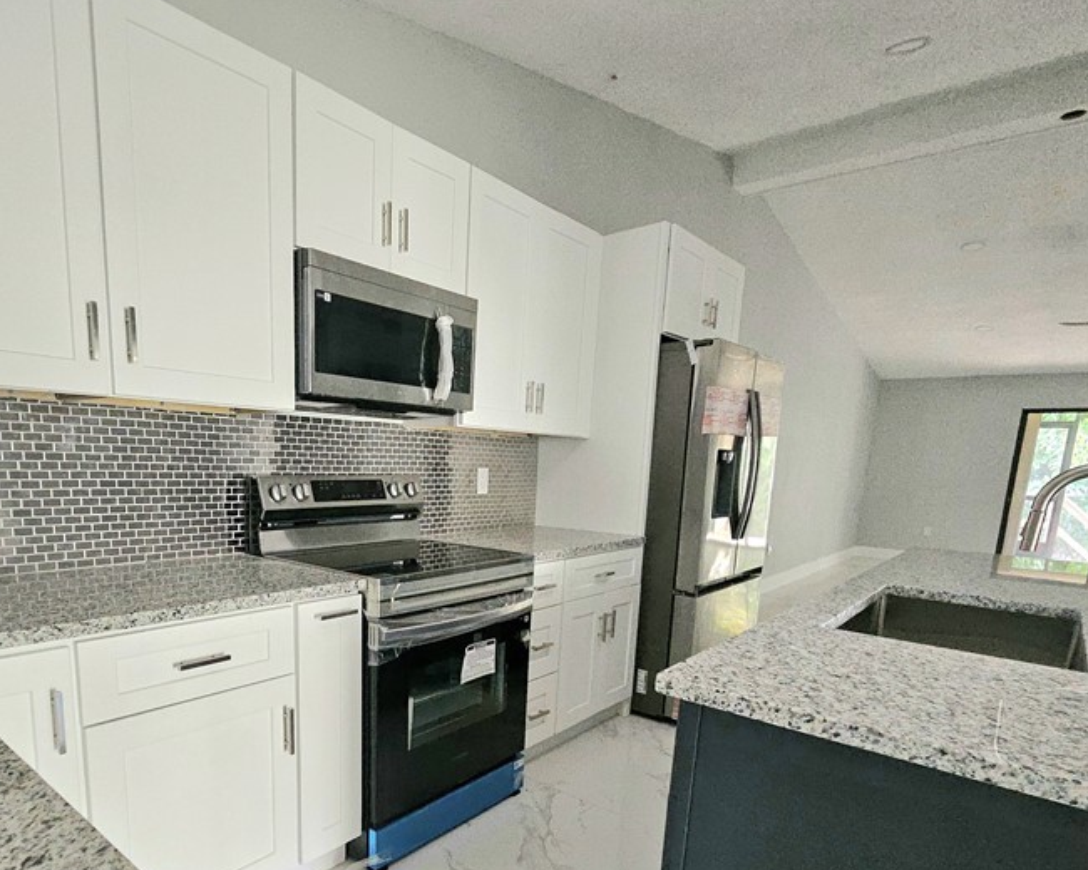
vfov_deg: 66.2
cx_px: 455
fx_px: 644
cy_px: 584
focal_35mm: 20
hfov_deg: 79.8
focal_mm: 1.74
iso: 320
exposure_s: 1/40
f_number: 2.2
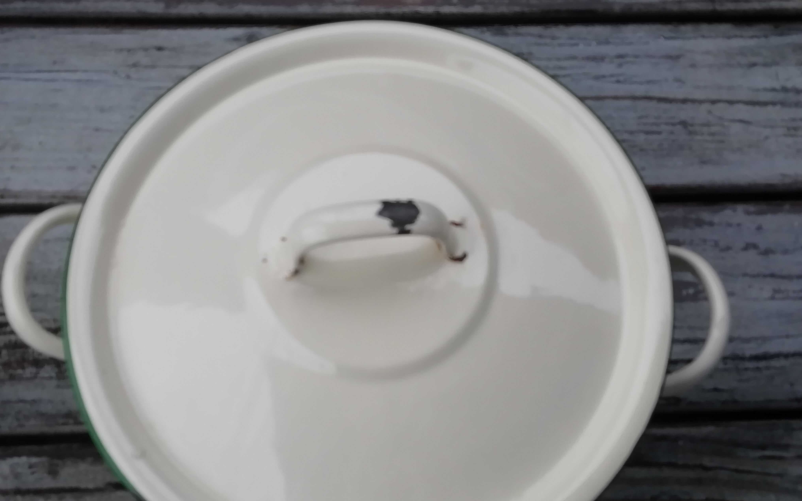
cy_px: 267
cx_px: 399
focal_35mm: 37
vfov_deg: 34.4
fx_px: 809
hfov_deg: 52.7
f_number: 2.2
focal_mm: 3.21
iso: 50
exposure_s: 1/327
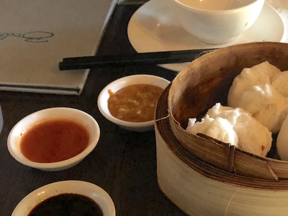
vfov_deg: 21.9
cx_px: 227
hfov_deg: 29.2
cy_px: 211
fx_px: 541
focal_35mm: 65
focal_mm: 4
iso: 100
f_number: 1.8
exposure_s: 1/5
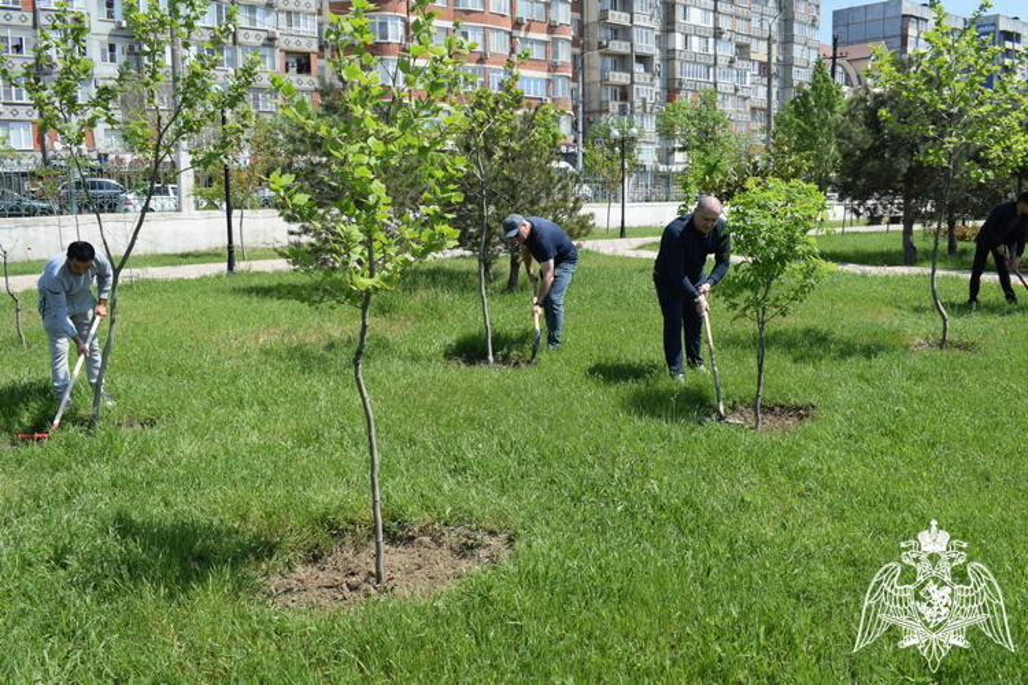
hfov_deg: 61.9
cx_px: 514
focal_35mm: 30
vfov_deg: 43.6
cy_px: 342
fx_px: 857
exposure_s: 1/320
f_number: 9
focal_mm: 20
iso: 200
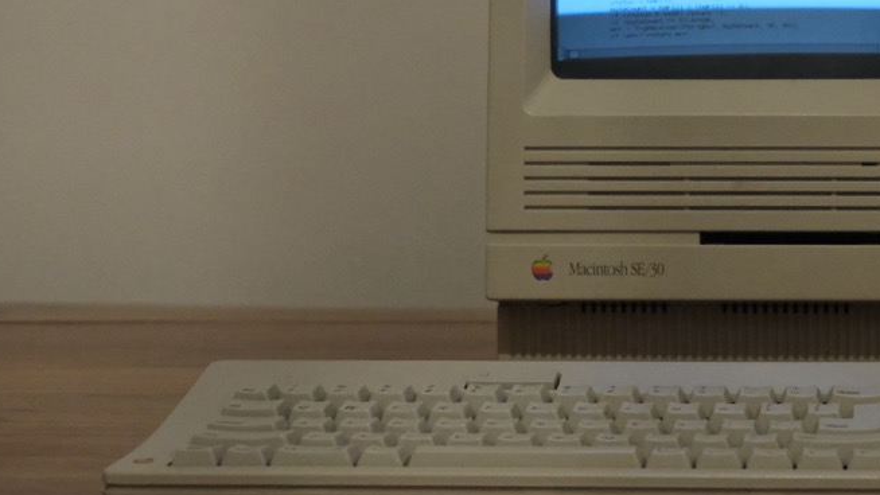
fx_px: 1960
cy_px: 141
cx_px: 821
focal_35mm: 84
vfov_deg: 14.4
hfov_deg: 24.5
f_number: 4.5
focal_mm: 27
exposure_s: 1/140
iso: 8000
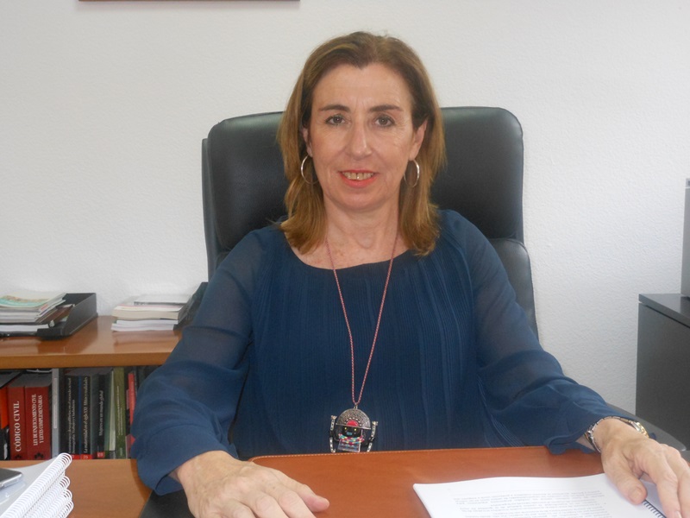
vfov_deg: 32.2
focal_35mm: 45
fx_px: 897
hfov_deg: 42.1
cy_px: 259
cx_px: 345
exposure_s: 1/30
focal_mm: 8.1
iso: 400
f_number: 4.6
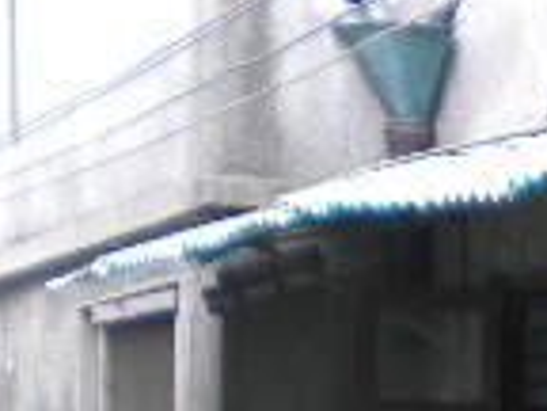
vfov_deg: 9.2
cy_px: 689
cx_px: 836
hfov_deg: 12.0
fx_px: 2465
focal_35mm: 156
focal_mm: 6.3
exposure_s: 1/59.6
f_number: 3.1
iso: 89
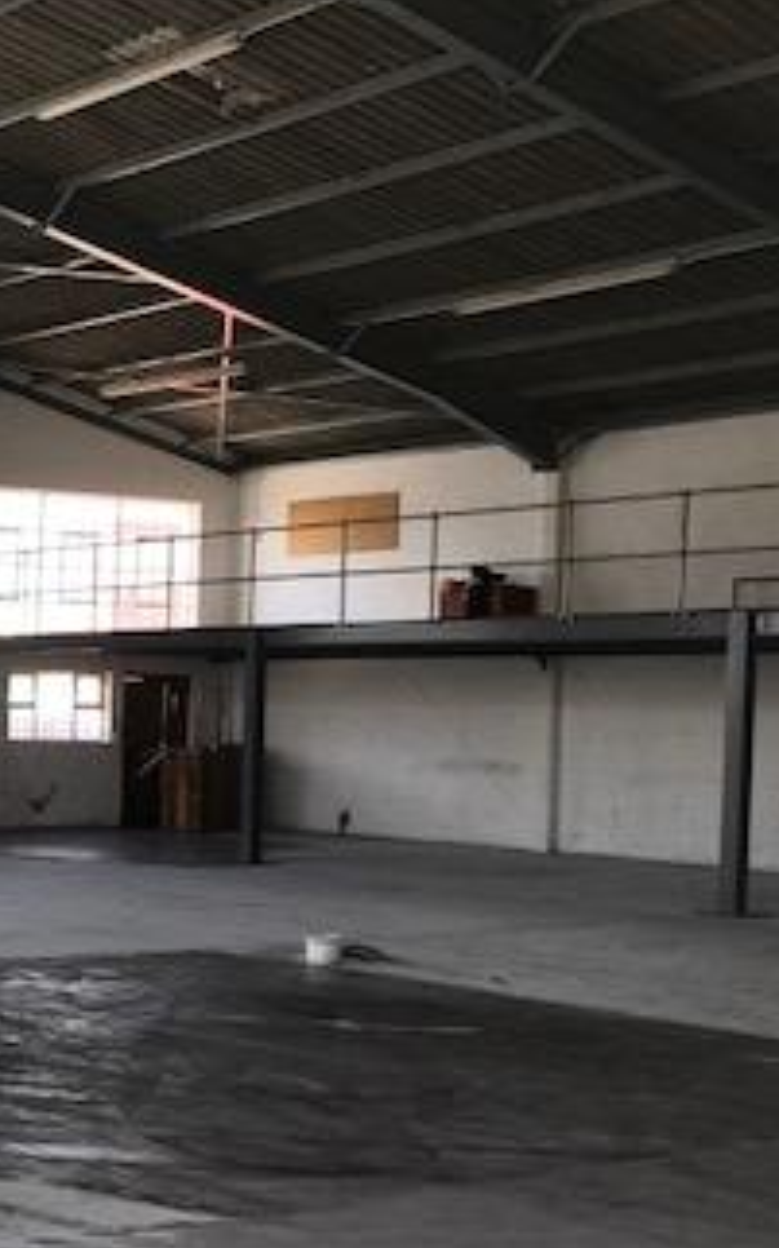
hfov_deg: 20.0
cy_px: 826
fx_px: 2006
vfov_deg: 34.3
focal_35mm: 59
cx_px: -260
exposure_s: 1/176
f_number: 1.8
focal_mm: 3.99
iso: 20
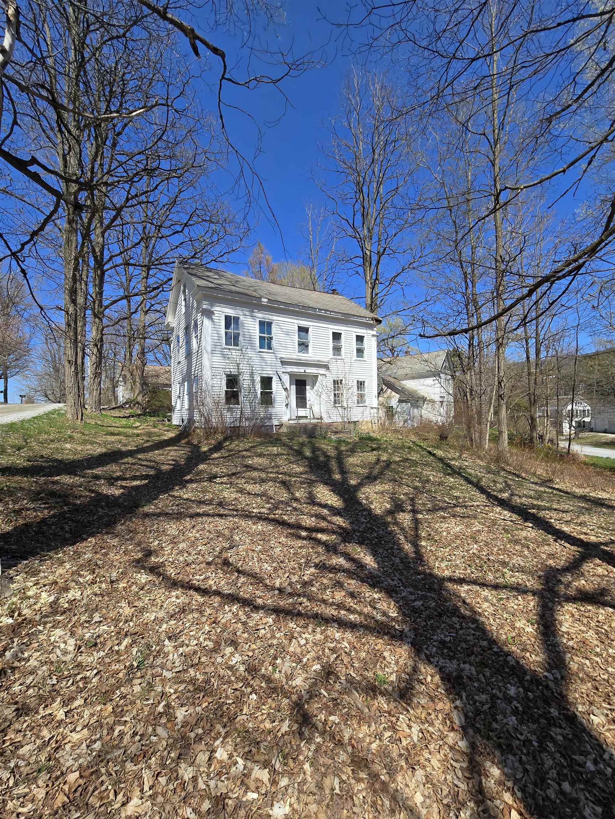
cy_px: 410
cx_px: 308
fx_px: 308
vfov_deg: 106.2
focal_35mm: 13
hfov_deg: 89.9
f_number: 2.2
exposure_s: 1/1799
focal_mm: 2.2
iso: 50
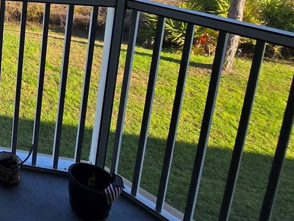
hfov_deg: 30.6
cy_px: -41
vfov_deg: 30.7
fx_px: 340
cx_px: -127
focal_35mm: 40
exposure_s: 1/719
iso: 80
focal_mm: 2.2
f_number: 2.2
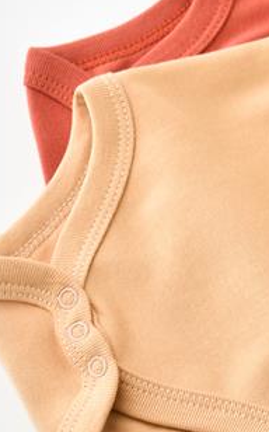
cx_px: 129
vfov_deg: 12.7
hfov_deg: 8.0
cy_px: 316
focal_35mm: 164
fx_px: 1927
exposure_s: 1/60
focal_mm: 55
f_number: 8
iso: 400
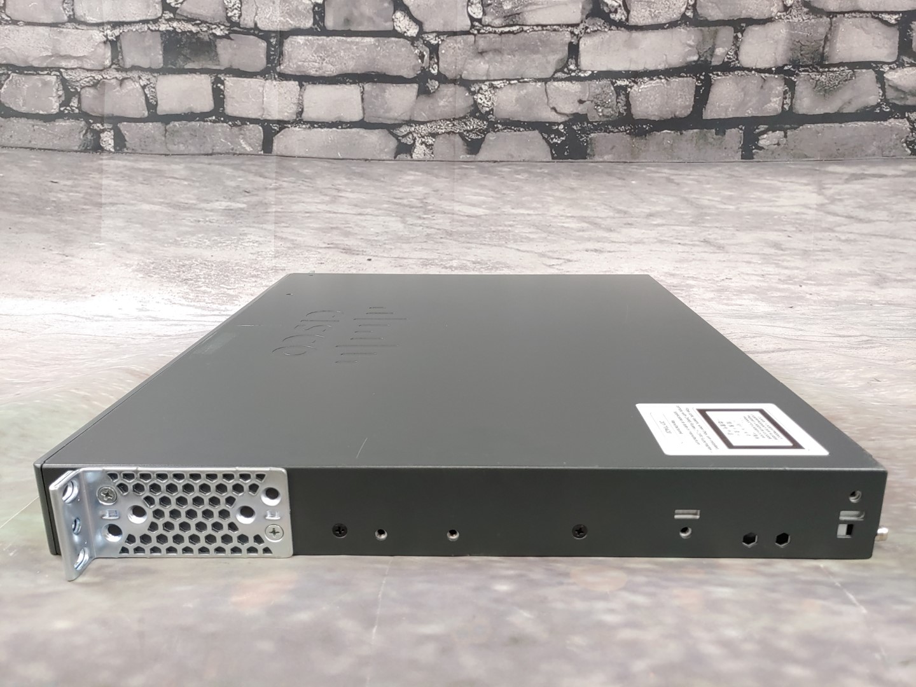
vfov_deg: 53.1
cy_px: 344
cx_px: 458
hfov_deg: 67.3
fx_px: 688
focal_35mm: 26
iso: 100
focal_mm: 4.36
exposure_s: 1/60
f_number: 1.8
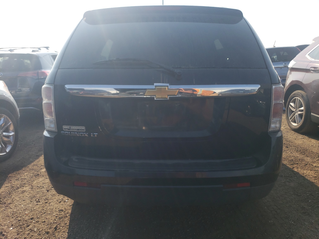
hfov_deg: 67.3
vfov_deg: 53.1
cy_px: 120
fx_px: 240
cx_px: 160
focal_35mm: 26
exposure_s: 1/2500
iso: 50
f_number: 1.5
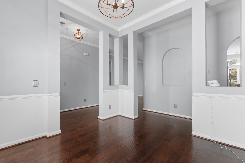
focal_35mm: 15
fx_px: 102
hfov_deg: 100.4
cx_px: 122
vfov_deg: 77.3
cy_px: 82
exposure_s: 1
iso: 100
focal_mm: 10
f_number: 4.5
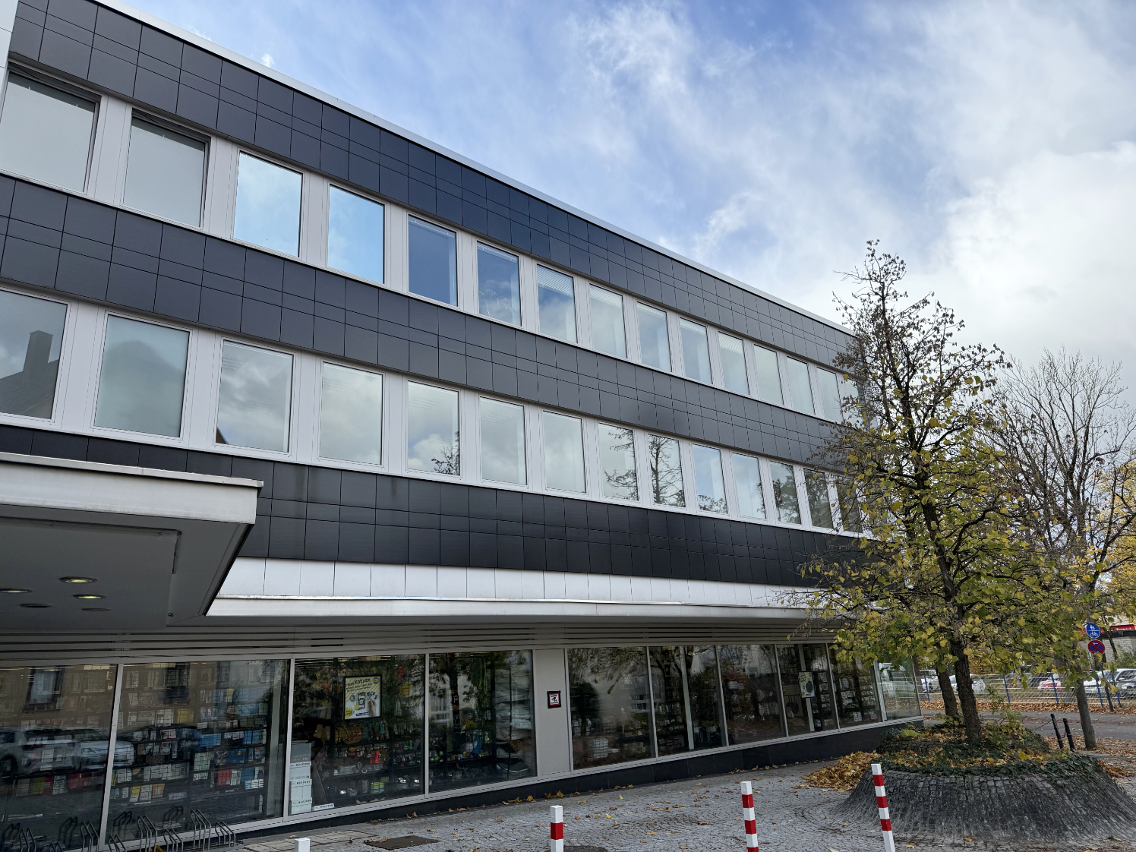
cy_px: 426
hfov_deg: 71.6
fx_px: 788
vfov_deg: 56.8
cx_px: 568
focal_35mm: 24
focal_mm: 6.8
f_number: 1.8
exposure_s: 1/3021
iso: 100
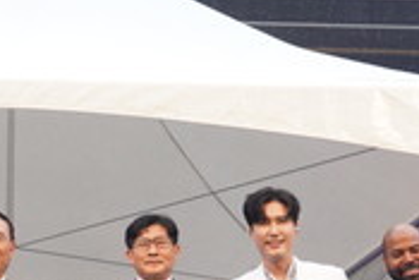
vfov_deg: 11.4
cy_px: 241
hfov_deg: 16.7
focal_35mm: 120
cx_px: -10
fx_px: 1398
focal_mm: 35
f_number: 5.6
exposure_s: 1/500
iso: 1600
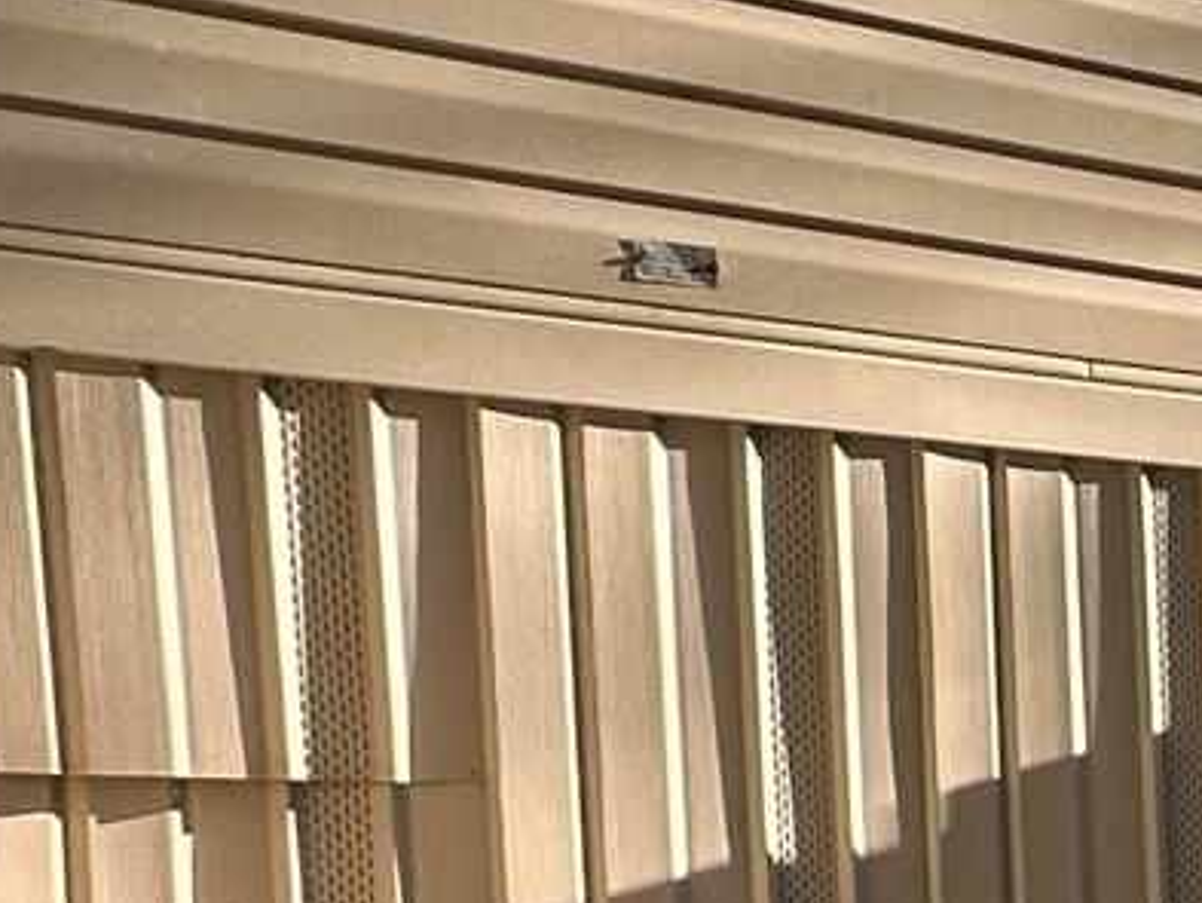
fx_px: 2536
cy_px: 1019
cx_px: 2600
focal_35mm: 73
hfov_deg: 16.8
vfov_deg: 19.3
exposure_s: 1/670
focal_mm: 2.22
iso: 40
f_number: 2.2
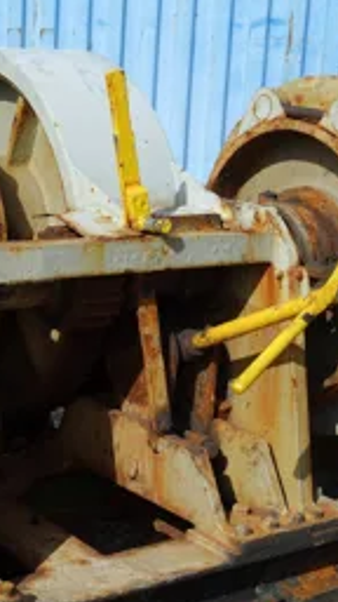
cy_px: 370
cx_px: 87
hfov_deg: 16.9
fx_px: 1131
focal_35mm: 71
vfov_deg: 29.6
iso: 125
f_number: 5.6
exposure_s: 1/640
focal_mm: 10.4
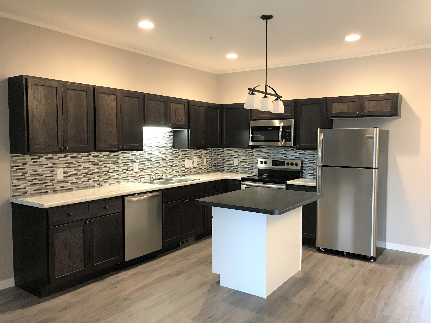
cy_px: 162
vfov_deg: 49.7
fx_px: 349
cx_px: 216
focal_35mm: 28
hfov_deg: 63.4
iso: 64
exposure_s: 1/15
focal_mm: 3.99
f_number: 1.8
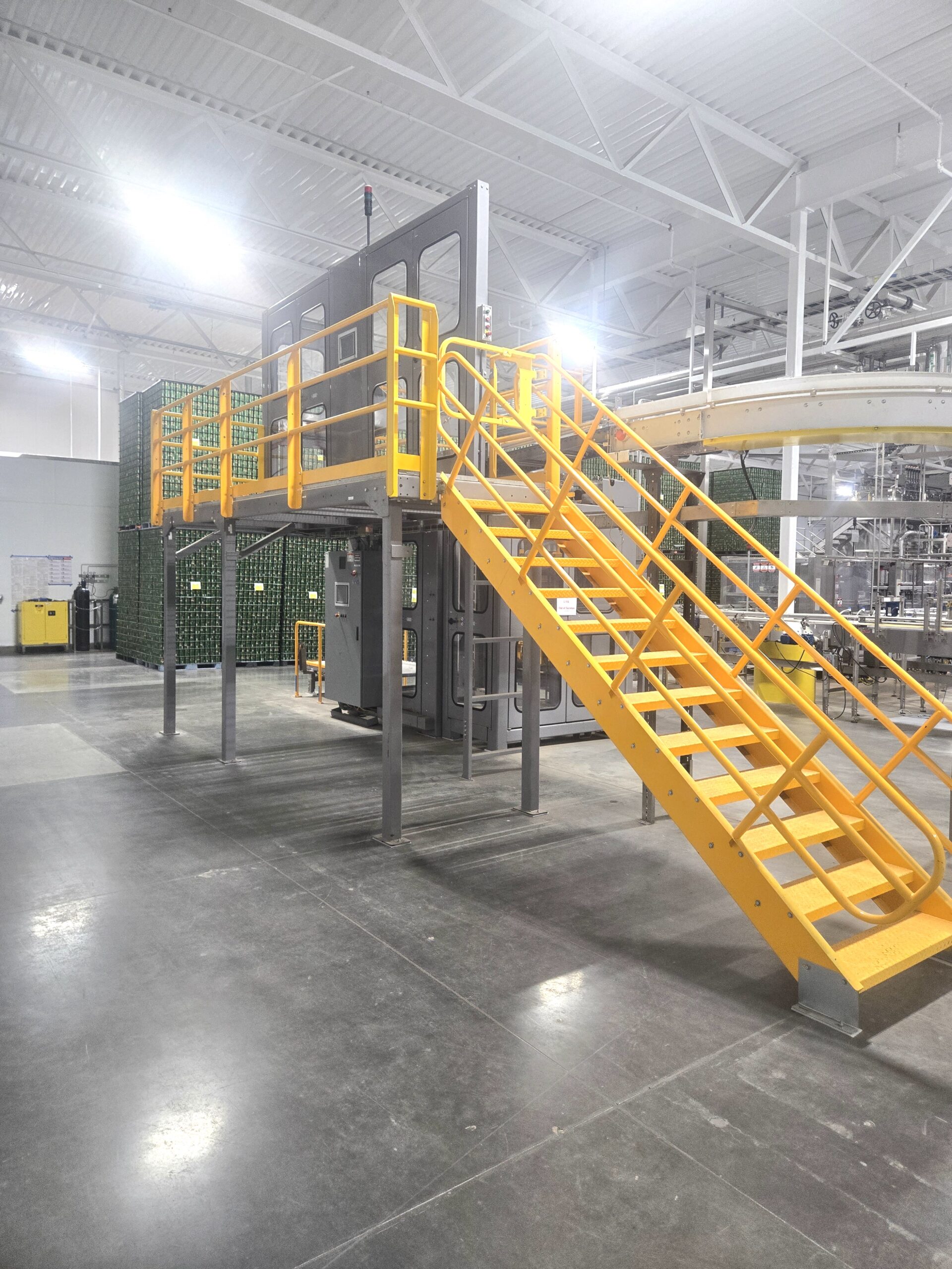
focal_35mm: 23
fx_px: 843
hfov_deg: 58.9
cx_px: 476
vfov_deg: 73.9
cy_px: 634
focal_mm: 5.4
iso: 250
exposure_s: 1/120
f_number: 1.8
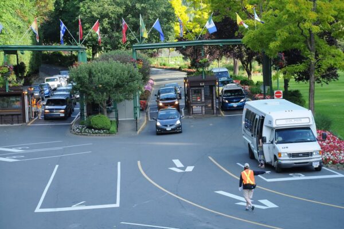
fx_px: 1003
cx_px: 172
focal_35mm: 105
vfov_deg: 13.0
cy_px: 114
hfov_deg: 19.5
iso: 320
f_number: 5.3
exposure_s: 1/100
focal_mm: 70
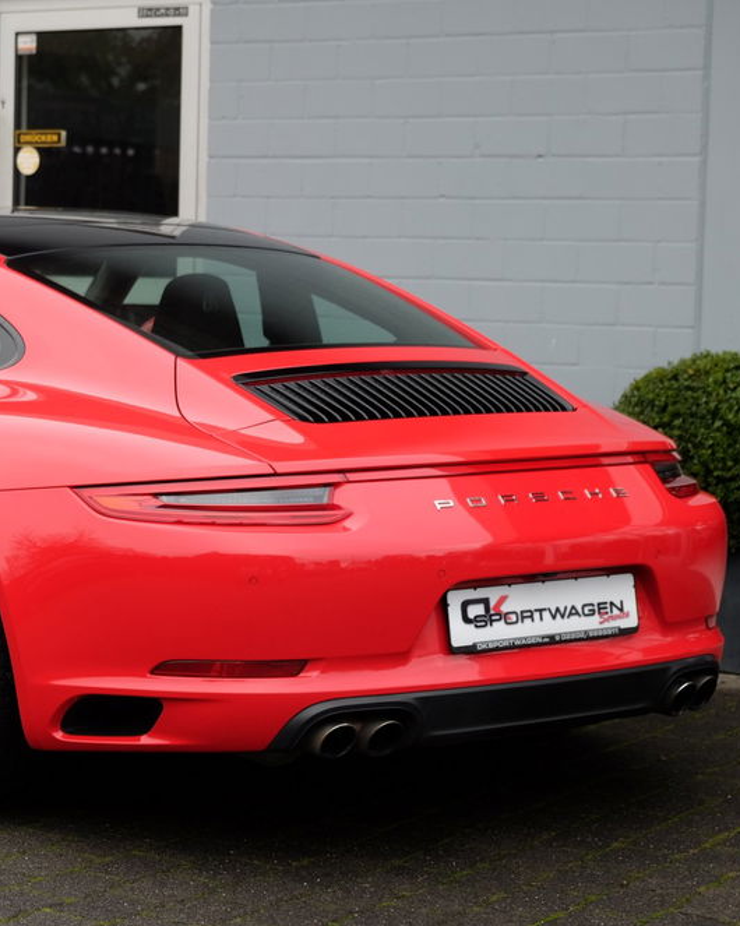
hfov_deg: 15.2
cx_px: 88
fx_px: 2739
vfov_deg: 19.2
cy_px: 454
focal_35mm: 100
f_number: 4
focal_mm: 46.3
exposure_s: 1/150
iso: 200
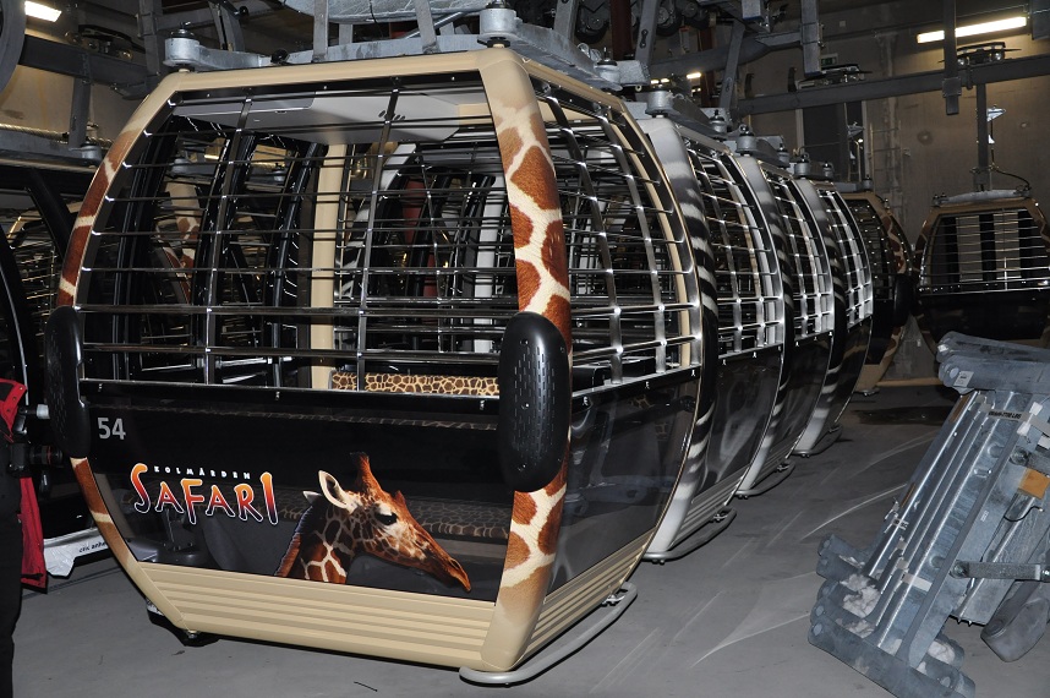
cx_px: 525
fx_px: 1224
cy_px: 349
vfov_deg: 31.8
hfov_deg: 46.4
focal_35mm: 42
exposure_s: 1/60
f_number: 4
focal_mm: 28
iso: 800
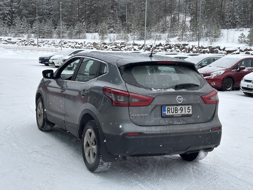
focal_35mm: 52
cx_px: 126
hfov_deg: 36.8
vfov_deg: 28.0
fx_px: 380
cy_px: 95
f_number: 1.6
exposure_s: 1/172
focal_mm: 5.96
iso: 40
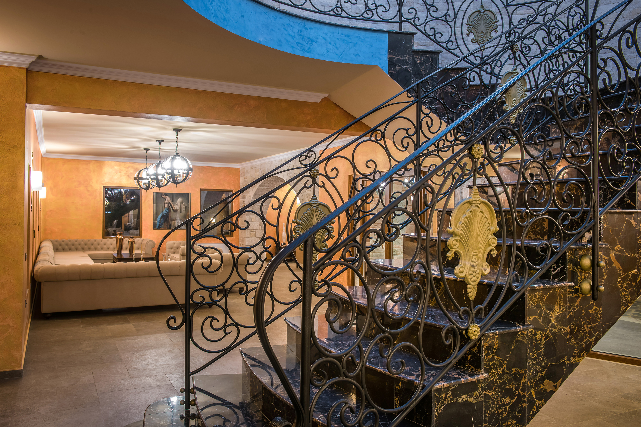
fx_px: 570
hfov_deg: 58.7
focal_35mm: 32
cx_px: 320
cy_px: 214
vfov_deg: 41.1
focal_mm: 32
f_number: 10
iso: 200
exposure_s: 3
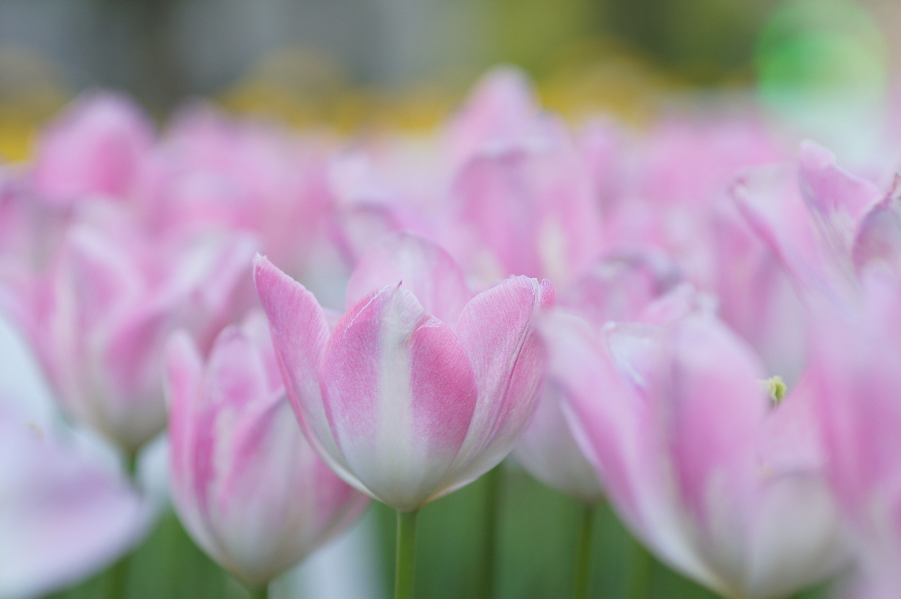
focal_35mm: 150
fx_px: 3750
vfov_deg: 9.1
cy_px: 300
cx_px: 450
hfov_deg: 13.7
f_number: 3.2
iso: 125
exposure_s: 1/160
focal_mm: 100
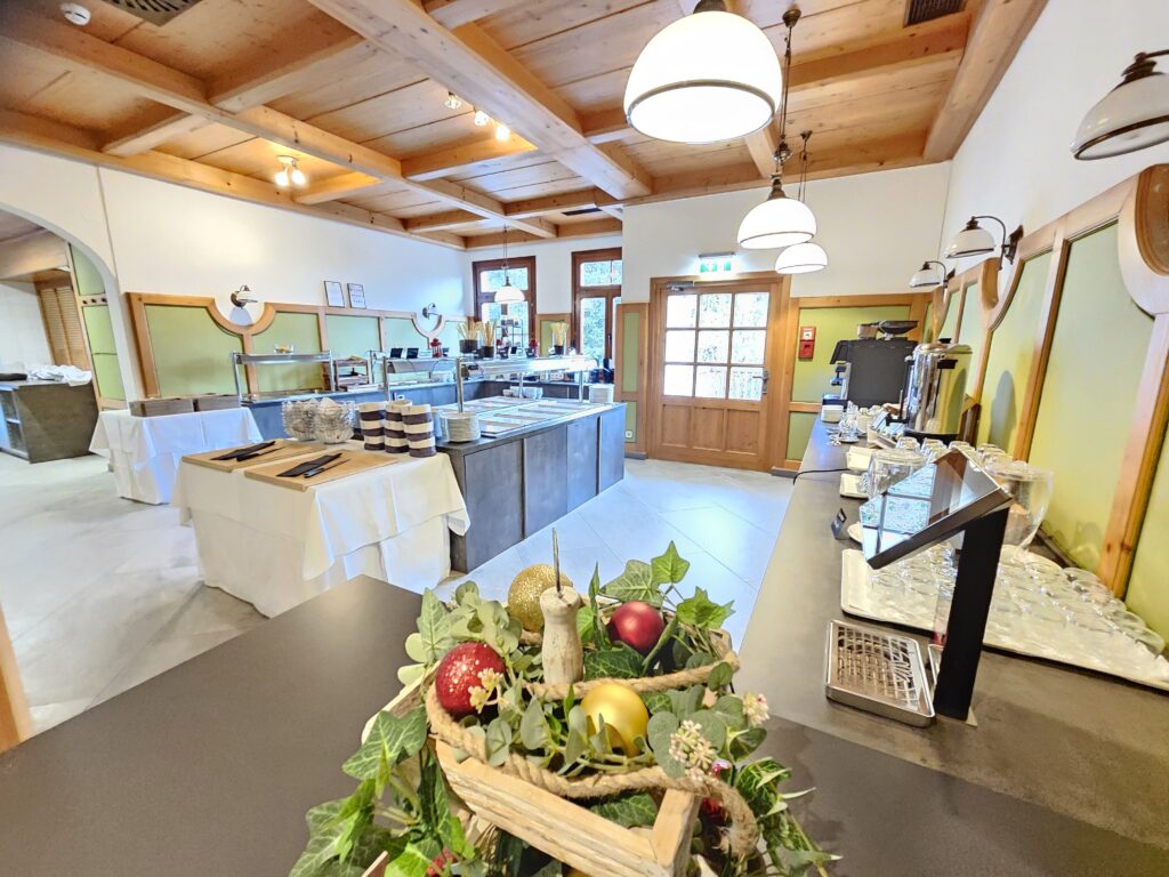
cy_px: 438
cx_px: 584
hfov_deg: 106.2
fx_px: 439
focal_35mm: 13
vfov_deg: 89.9
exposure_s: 1/25
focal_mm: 2.2
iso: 2500
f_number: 2.2
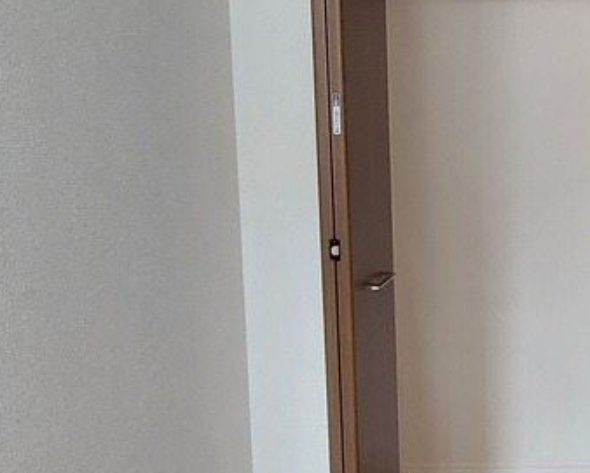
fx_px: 629
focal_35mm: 36
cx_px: 578
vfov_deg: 41.0
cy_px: 192
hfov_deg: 43.7
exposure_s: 1/60
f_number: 2.2
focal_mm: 1.74
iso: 125
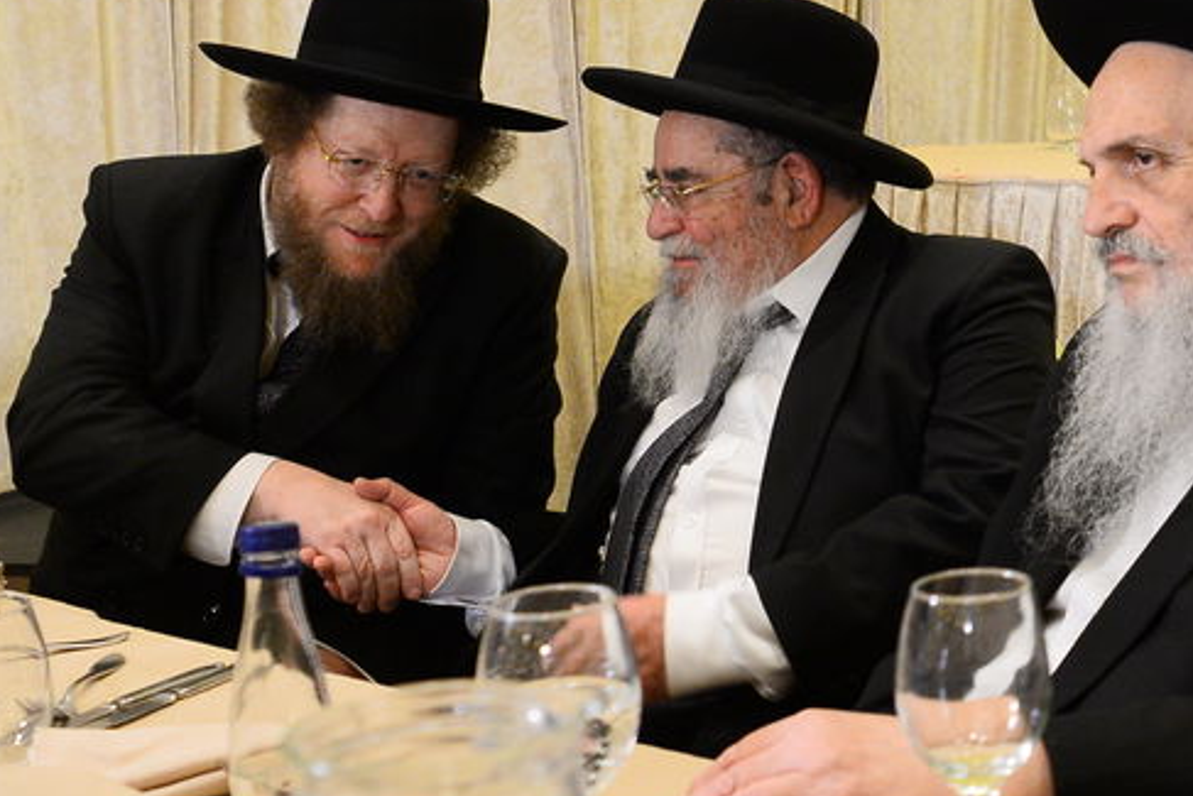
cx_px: 1467
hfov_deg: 25.8
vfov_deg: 19.6
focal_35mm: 69
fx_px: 2287
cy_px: 224
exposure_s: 1/160
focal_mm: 24
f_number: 4
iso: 2000
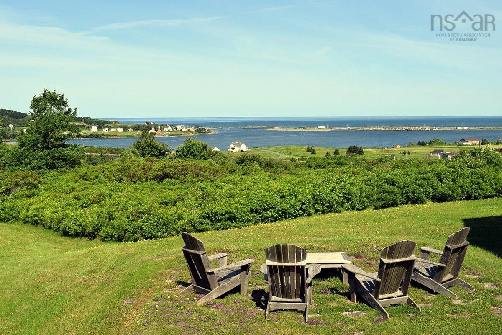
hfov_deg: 47.9
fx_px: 565
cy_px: 168
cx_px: 251
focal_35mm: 40
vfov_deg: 33.0
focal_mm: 27
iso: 200
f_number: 10
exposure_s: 1/400
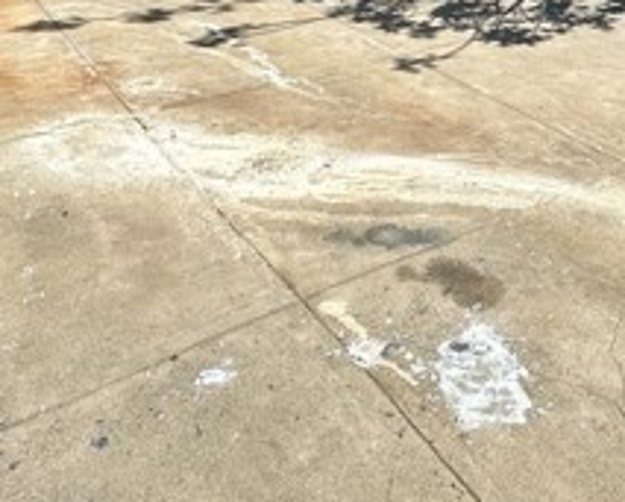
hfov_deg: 43.0
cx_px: 484
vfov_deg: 33.0
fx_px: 759
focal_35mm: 41
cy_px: -18
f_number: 2.2
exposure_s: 1/2506
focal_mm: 2.22
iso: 50
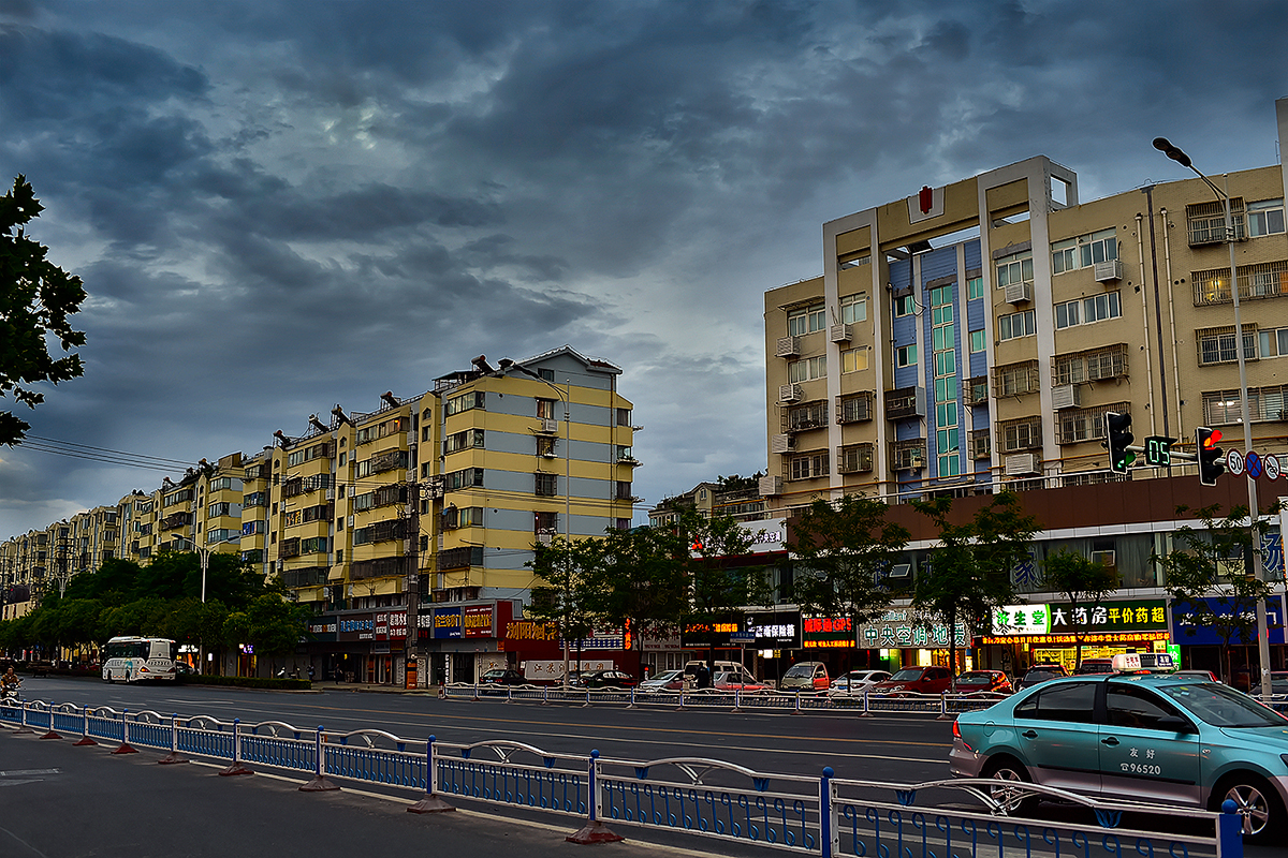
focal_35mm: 35
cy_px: 429
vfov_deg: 37.9
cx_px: 644
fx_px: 1252
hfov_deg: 54.4
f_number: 2.8
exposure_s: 1/100
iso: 400
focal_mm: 35
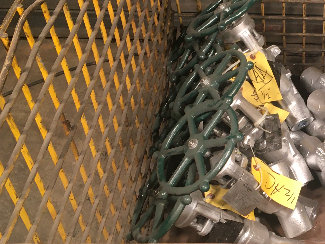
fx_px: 620
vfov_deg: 22.3
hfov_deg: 27.3
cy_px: 128
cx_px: 342
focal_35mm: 66
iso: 50
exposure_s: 1/30
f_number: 2.2
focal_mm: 4.15
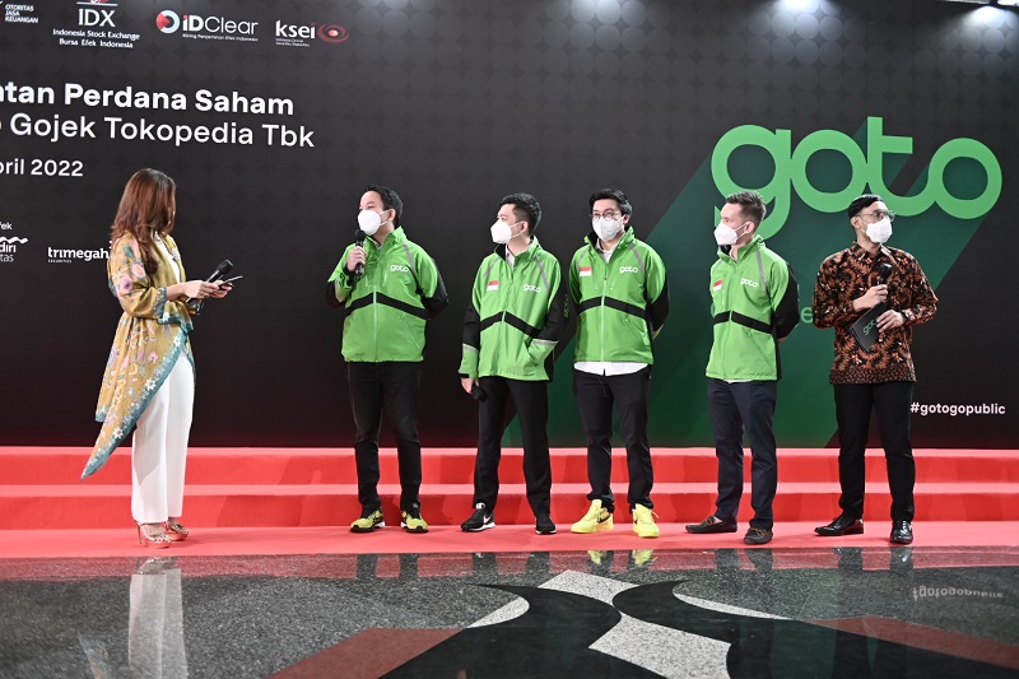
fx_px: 1075
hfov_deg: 50.7
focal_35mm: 38
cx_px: 510
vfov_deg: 35.0
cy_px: 340
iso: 1600
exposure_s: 1/125
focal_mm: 38
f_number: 2.8
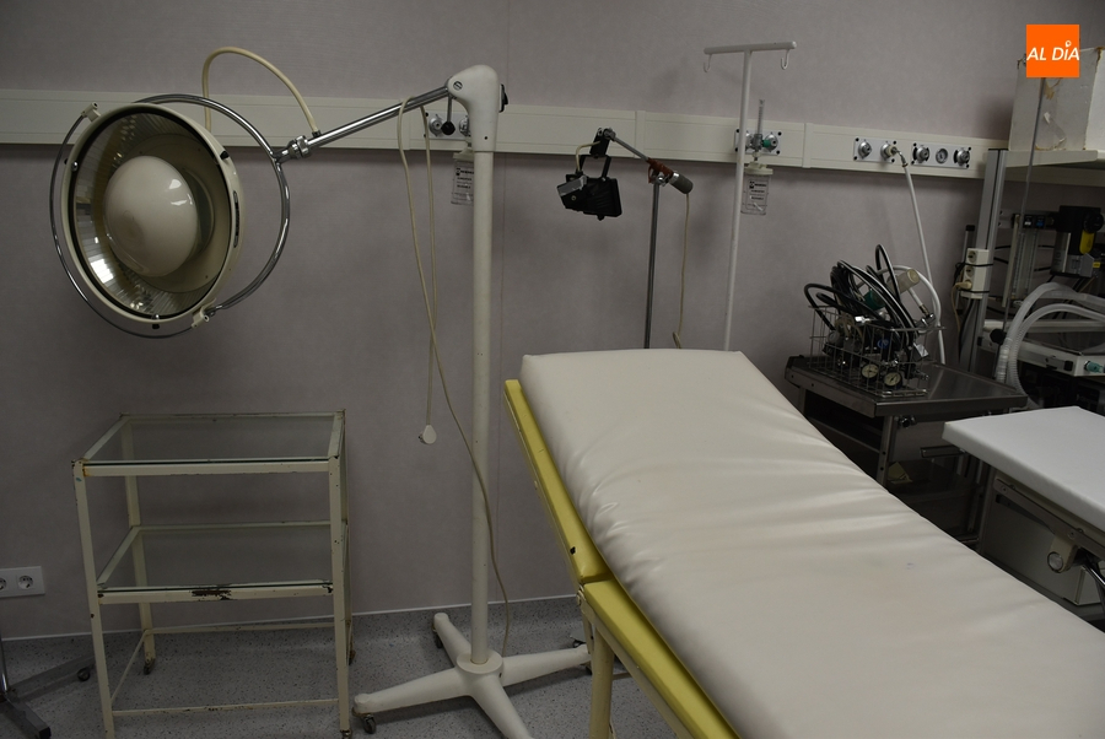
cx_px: 552
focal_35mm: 27
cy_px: 370
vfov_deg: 48.0
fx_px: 830
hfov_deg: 67.3
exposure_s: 1/125
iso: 400
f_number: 5.6
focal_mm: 18
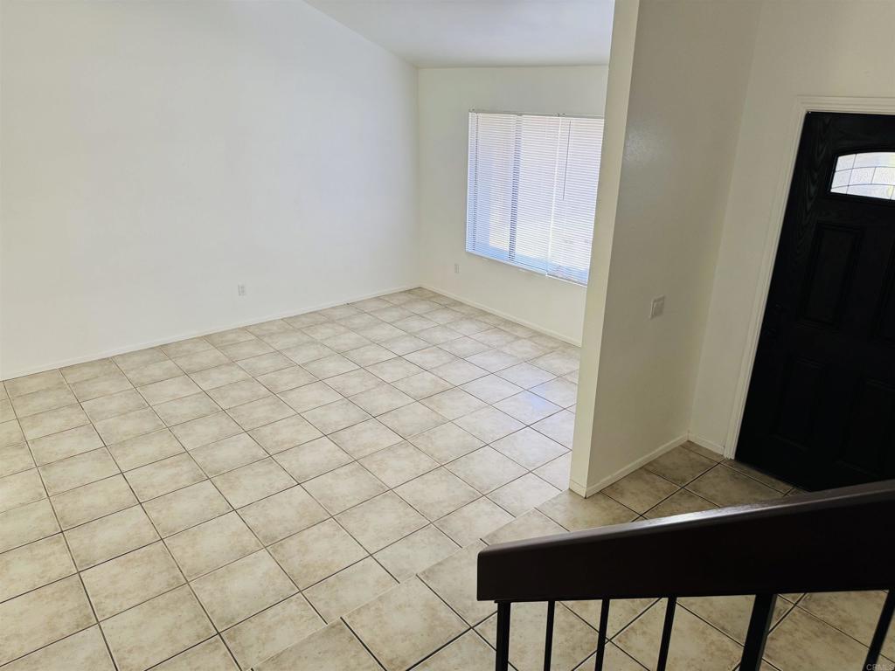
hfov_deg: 71.6
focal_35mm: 24
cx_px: 448
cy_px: 336
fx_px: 621
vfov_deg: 56.8
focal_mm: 6.76
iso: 200
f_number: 1.78
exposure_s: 1/121
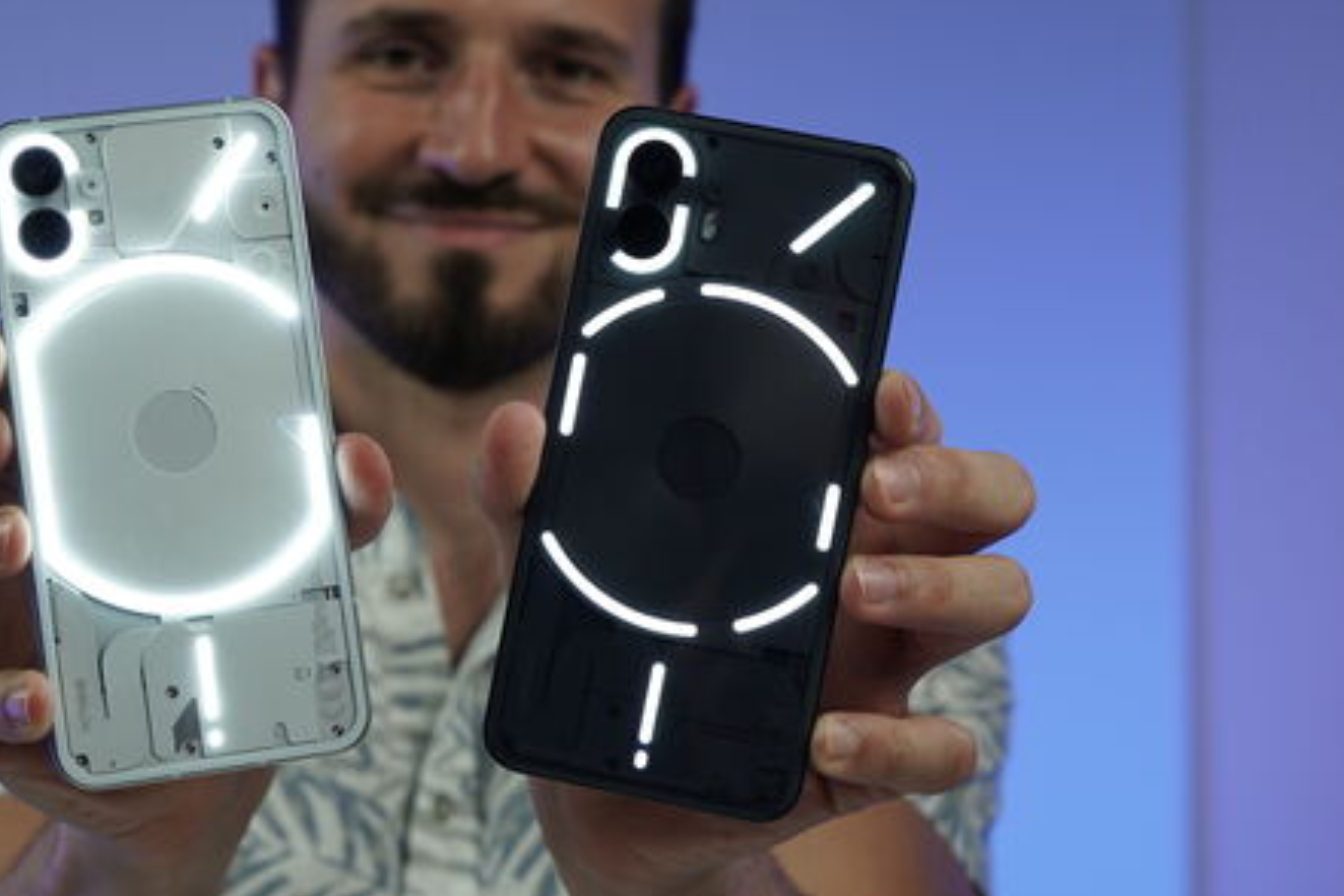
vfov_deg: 19.2
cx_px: 418
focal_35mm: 71
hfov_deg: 28.2
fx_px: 2650
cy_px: 395
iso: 800
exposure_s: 1/160
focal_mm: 51
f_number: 6.3
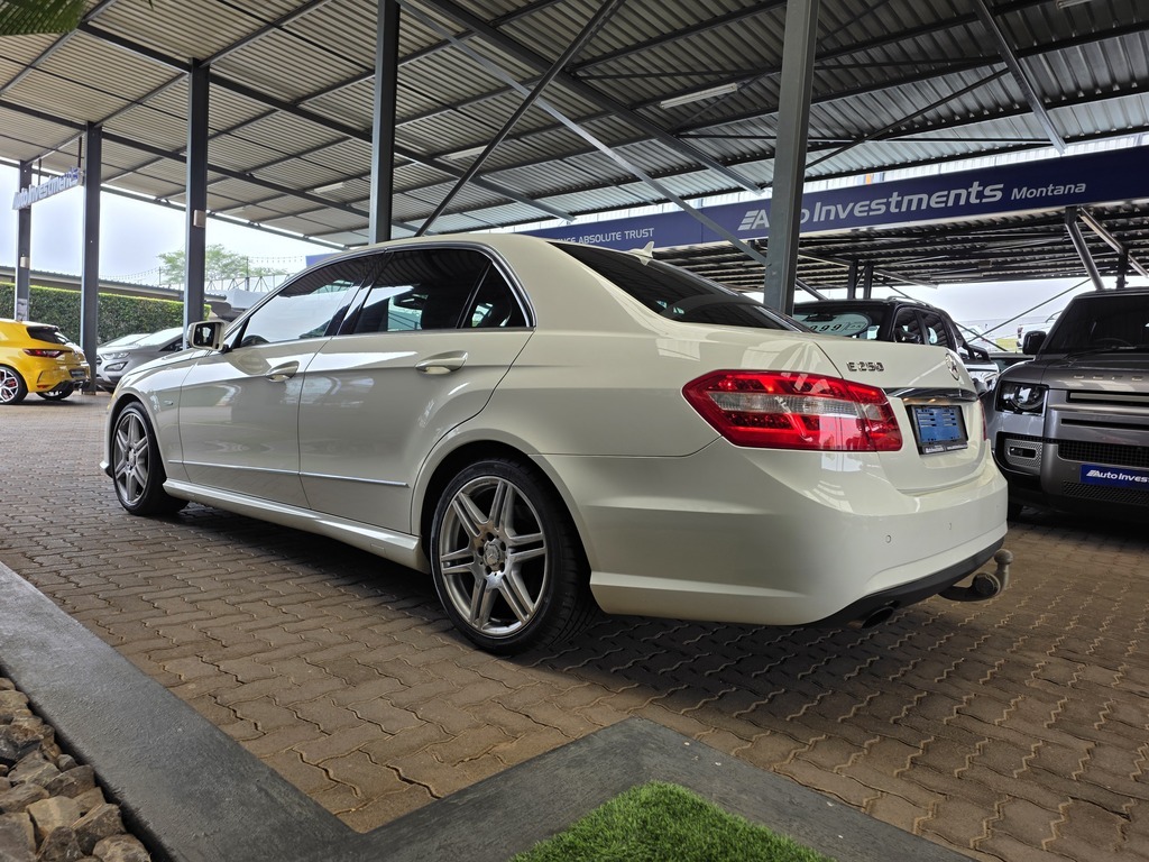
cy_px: 431
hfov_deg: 73.9
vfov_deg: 58.9
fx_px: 763
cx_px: 574
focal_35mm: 23
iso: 50
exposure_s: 1/359
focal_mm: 6.25
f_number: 1.7
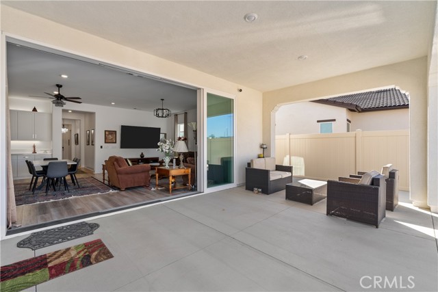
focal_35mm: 15
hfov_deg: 100.4
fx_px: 183
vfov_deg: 77.4
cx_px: 219
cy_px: 146
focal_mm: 15
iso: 200
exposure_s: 1/20
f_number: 9
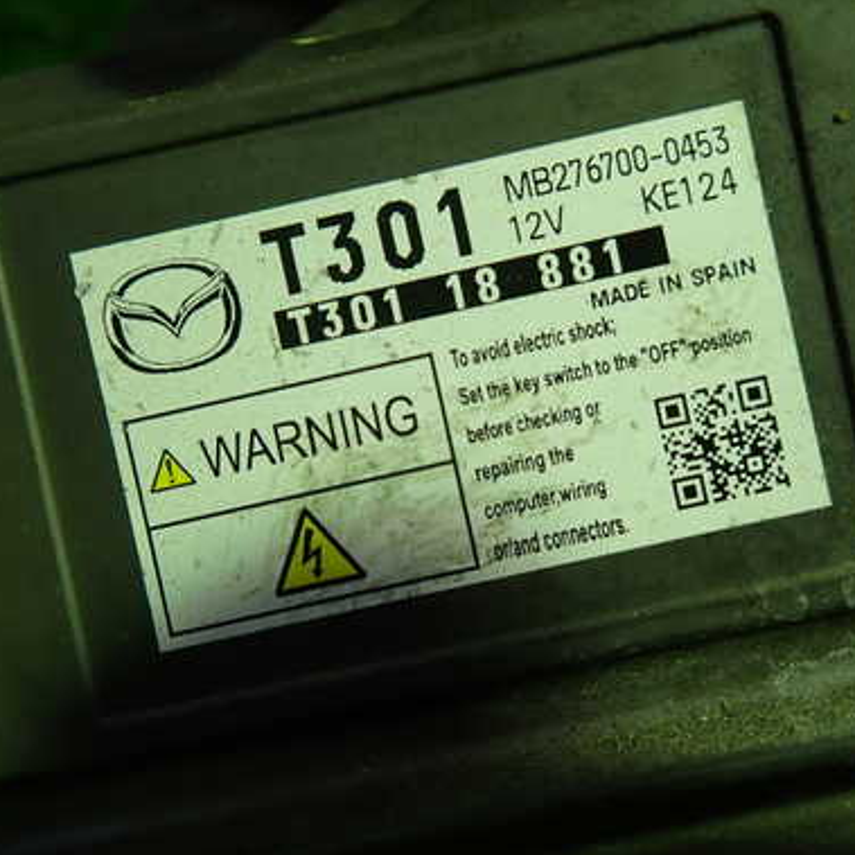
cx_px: 481
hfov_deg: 47.1
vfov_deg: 47.2
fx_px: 978
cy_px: 431
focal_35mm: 35
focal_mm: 4.5
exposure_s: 1/60
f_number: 2
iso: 200
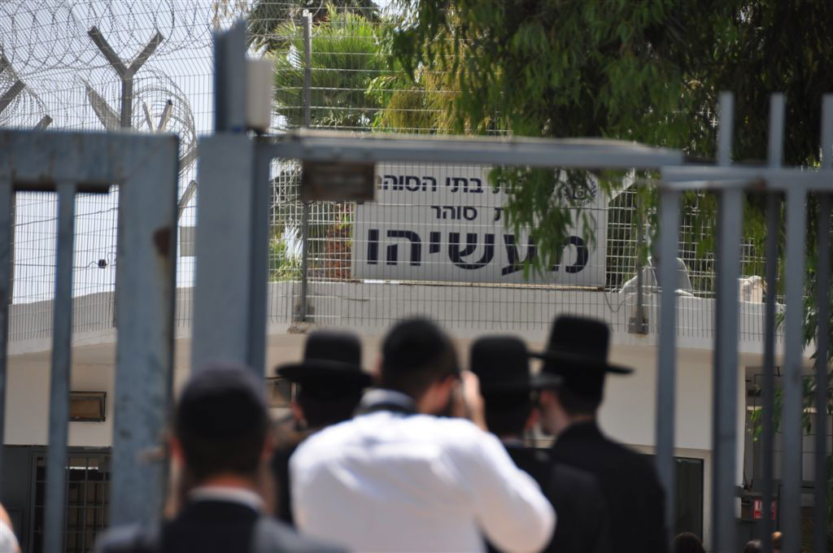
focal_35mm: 300
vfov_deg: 4.6
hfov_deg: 6.9
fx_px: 6933
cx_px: 416
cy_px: 276
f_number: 5.6
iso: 200
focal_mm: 200
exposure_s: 1/500
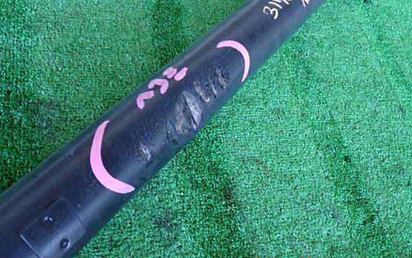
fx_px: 438
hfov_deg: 50.4
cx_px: 205
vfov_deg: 32.7
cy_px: 115
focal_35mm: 39
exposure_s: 1/40
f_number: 2.5
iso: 250
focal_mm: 6.37
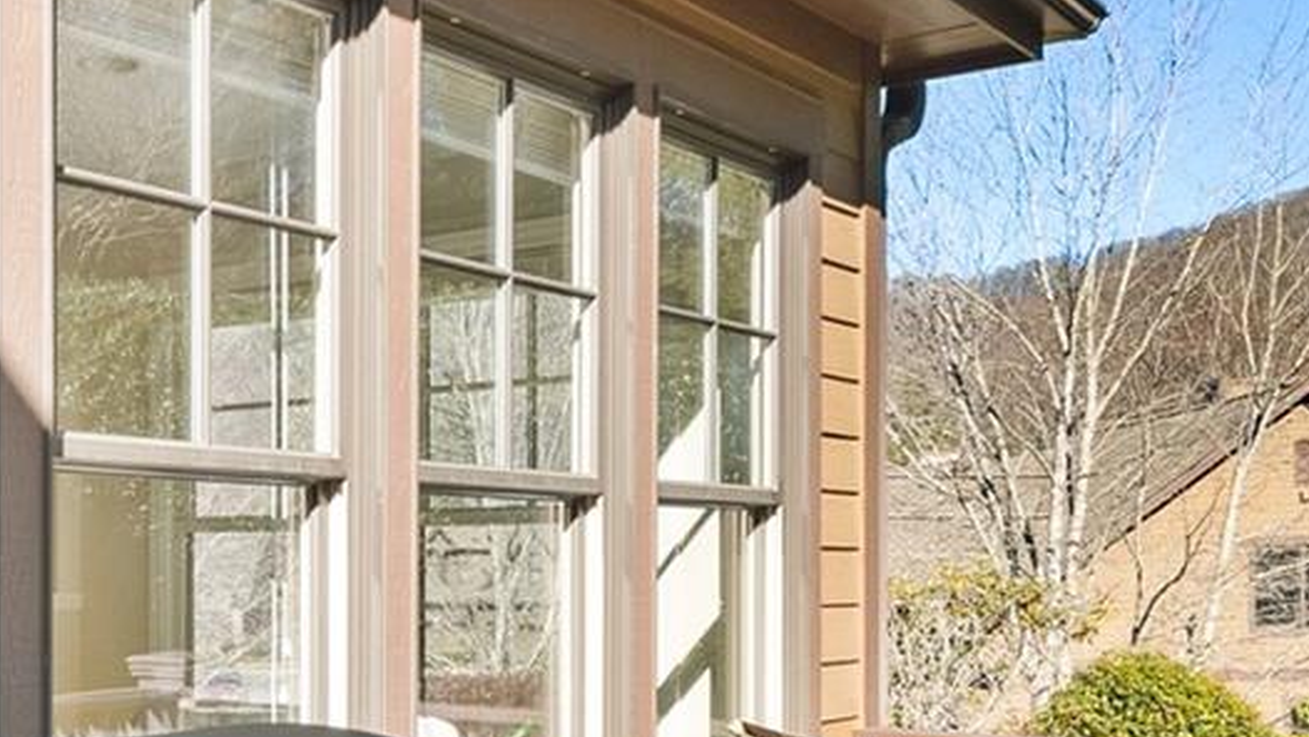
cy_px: 604
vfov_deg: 24.0
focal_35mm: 49
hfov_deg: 39.9
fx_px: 1701
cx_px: 212
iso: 640
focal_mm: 12
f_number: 8
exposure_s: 1/13
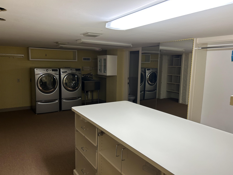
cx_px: 116
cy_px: 88
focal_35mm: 26
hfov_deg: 67.3
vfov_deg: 53.1
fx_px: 175
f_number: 1.5
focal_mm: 5.7
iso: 80
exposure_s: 1/60
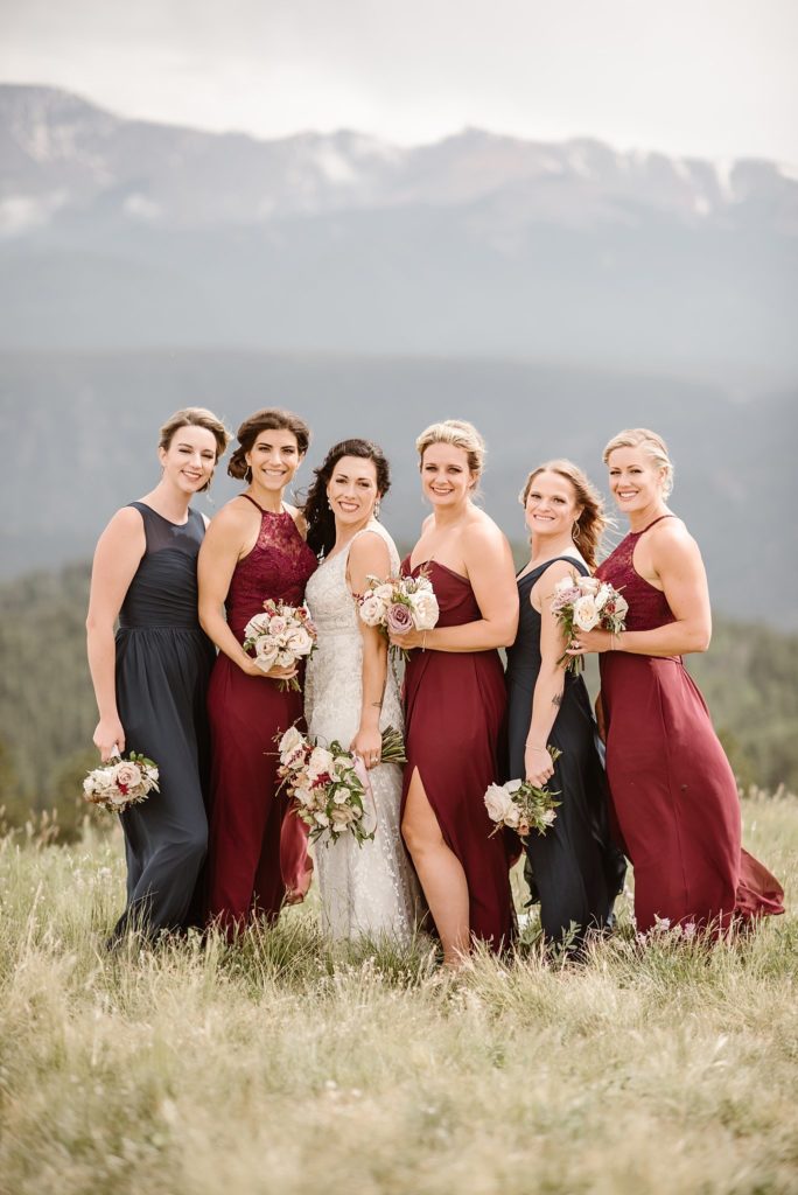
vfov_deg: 23.9
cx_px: 399
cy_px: 598
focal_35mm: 85
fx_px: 2822
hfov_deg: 16.1
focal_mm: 85
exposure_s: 1/4000
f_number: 2
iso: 200
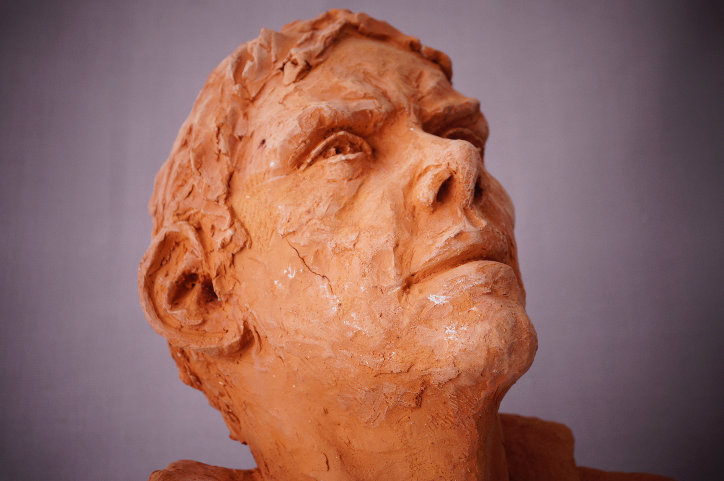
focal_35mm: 68
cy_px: 240
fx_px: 1356
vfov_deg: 20.1
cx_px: 362
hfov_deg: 29.9
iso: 320
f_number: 5.6
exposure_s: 1/80
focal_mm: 45
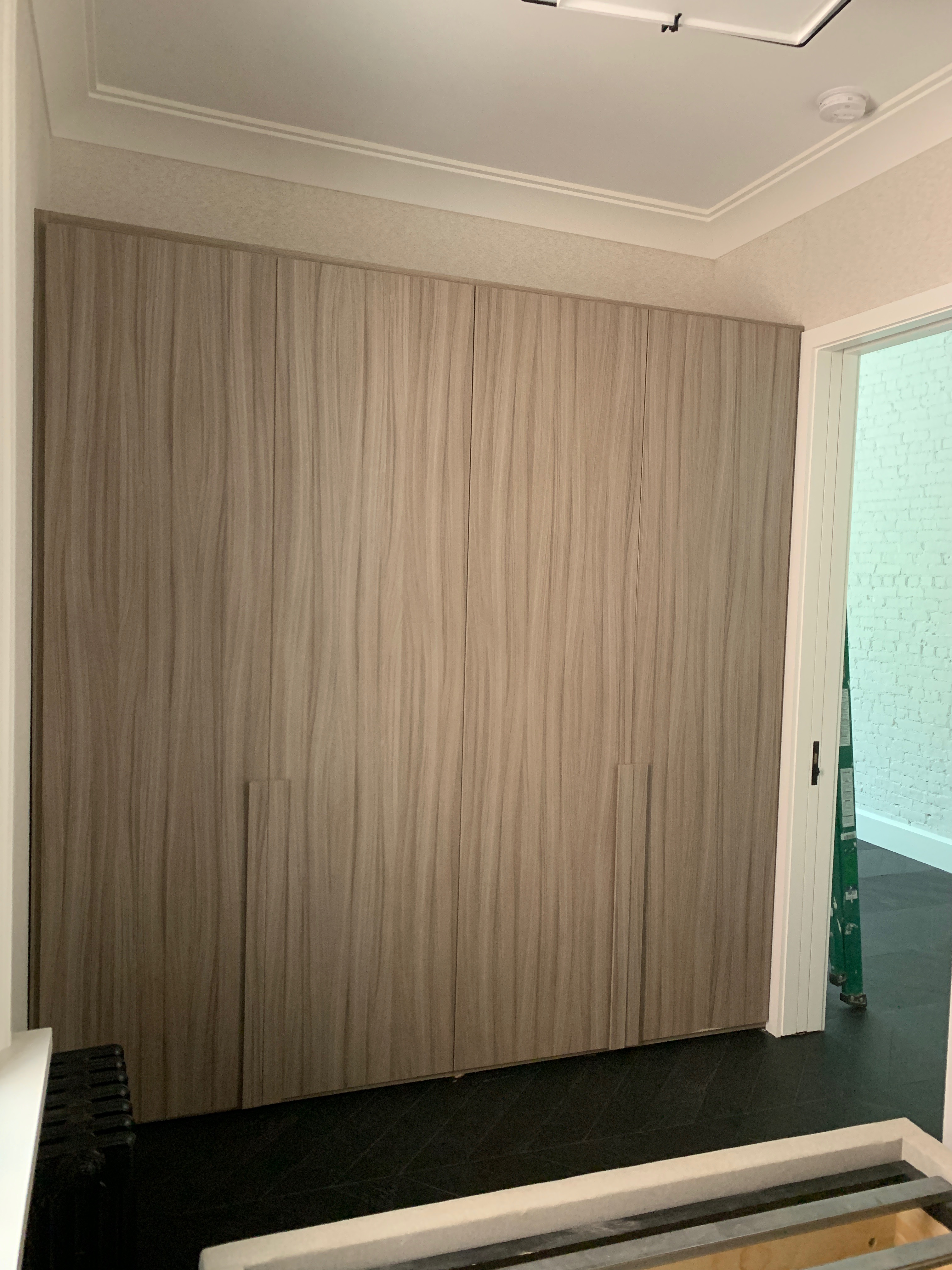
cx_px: 476
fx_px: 953
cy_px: 635
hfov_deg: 53.1
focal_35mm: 26
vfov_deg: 67.3
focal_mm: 4.25
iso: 400
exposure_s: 1/49
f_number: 1.8
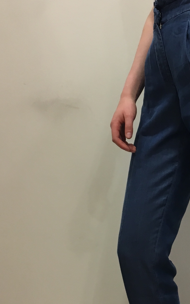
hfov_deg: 17.8
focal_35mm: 70
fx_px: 580
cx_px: 223
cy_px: 186
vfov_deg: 29.3
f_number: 2.2
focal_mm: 4.15
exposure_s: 1/33
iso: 80
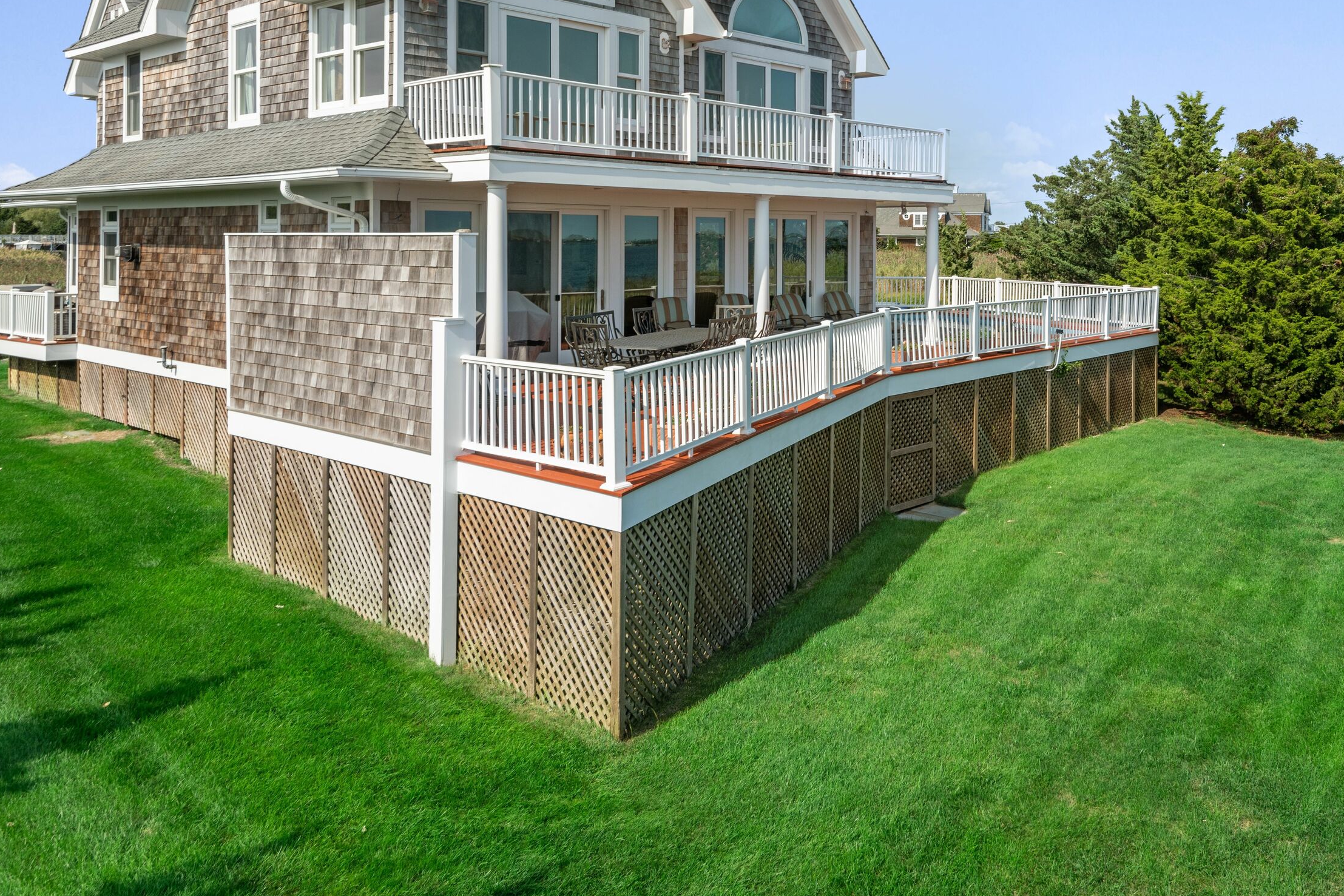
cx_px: 924
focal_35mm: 28
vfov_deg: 45.7
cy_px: 303
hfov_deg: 63.4
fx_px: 1045
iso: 200
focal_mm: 19
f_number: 8
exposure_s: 1/400
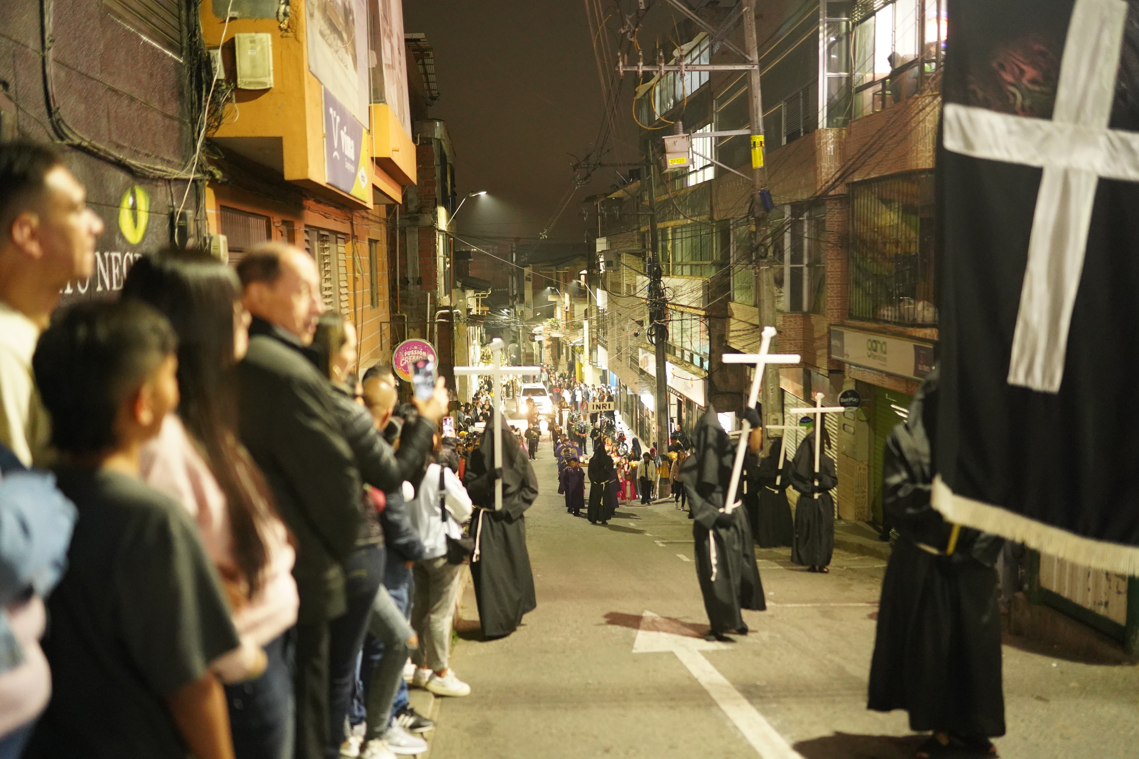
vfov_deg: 37.9
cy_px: 380
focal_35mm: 35
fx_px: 1107
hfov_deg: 54.4
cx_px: 570
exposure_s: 1/60
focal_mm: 35
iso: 6400
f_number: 1.4
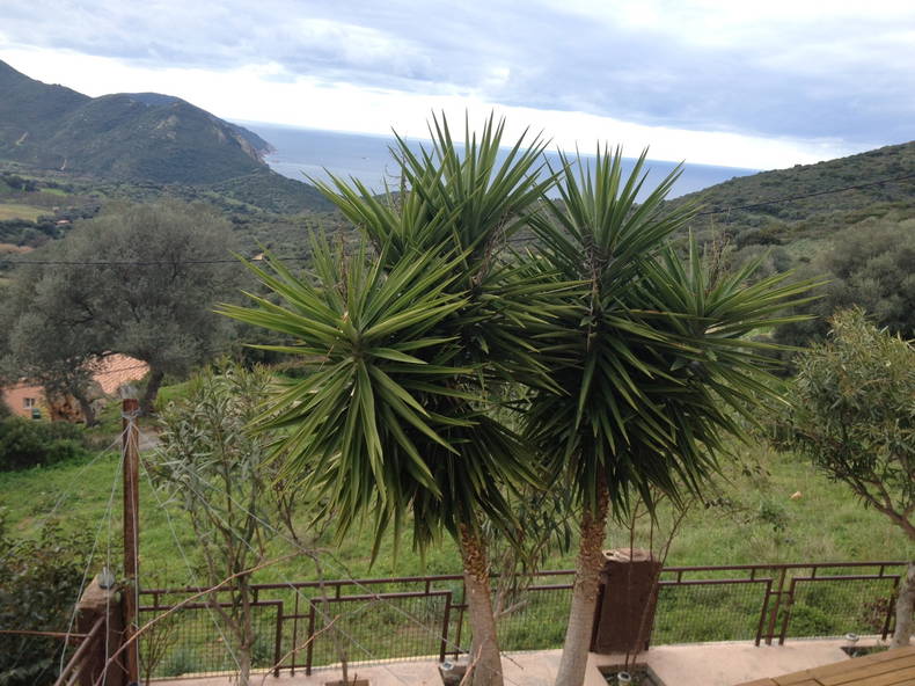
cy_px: 343
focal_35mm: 35
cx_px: 458
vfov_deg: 40.7
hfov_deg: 52.6
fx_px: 925
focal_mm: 4.28
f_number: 2.4
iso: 50
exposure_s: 1/428
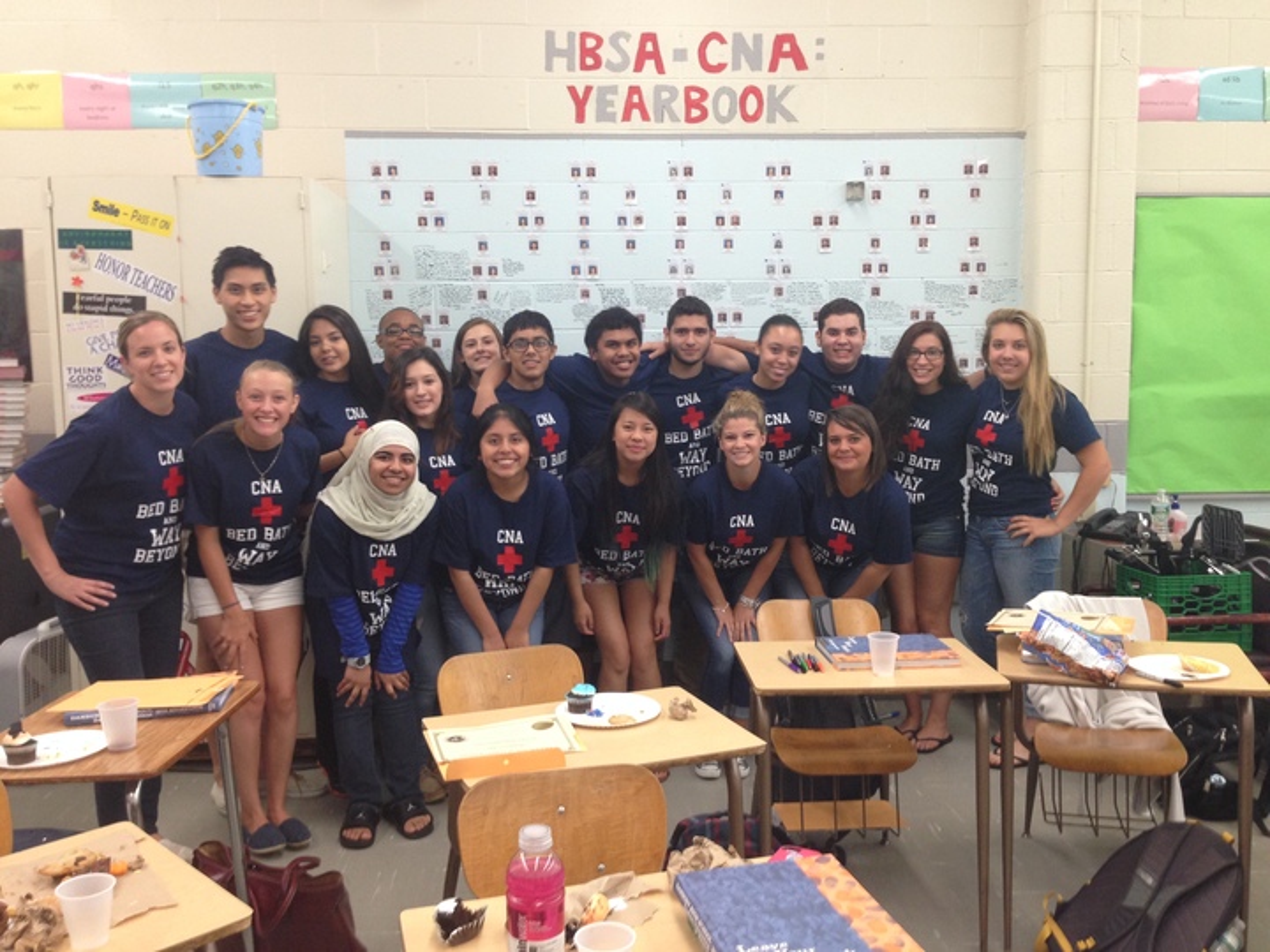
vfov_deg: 42.9
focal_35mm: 33
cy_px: 476
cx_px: 635
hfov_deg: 55.4
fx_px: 1211
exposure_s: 1/20
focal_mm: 4.12
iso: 100
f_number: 2.4
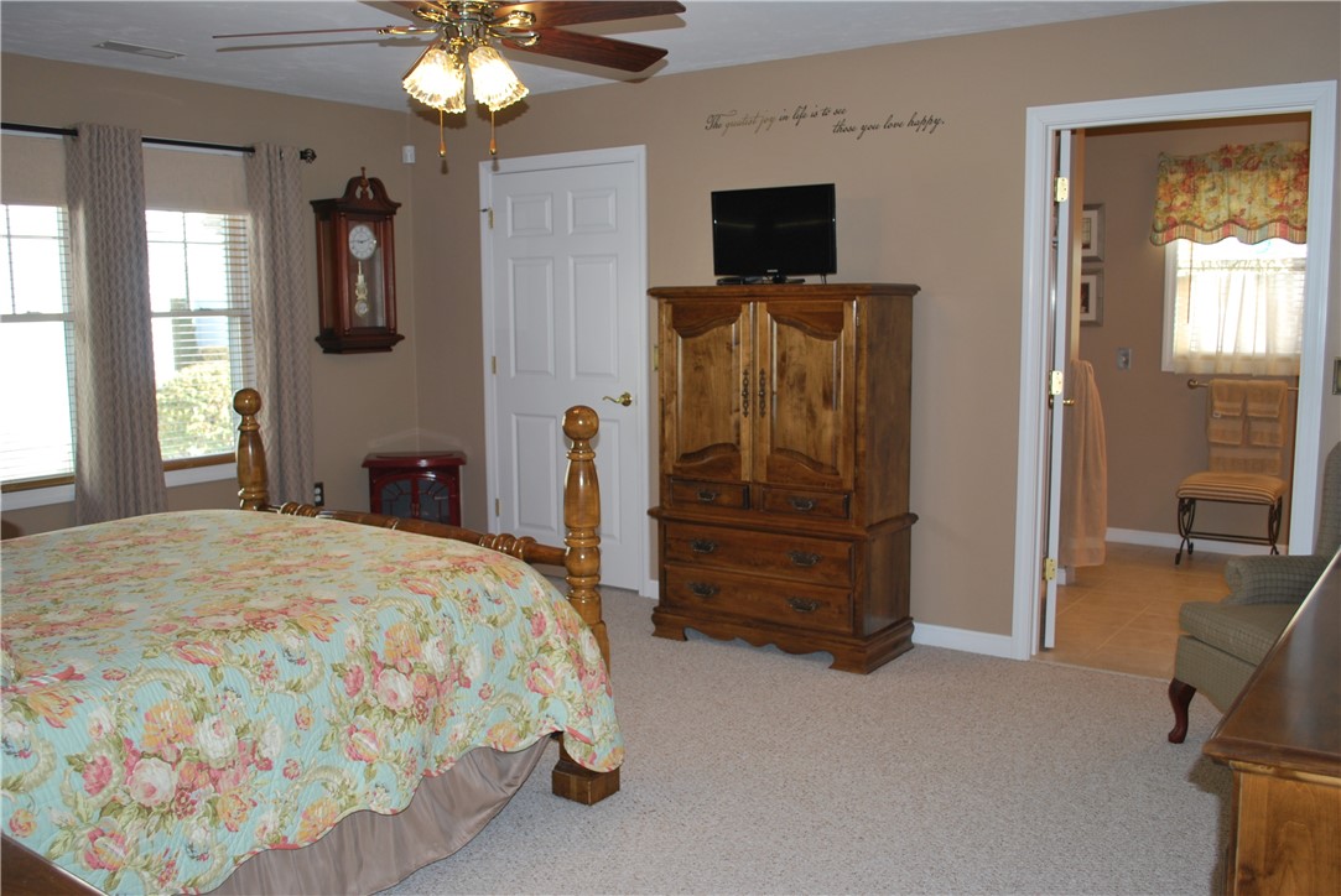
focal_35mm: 33
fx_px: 1230
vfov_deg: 40.0
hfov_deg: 57.2
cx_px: 670
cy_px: 448
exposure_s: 1/60
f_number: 4
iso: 200
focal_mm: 22
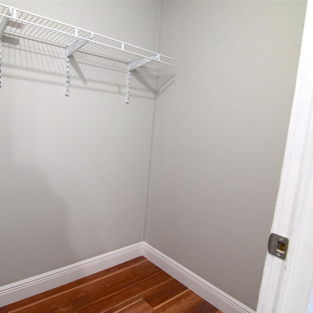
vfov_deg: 70.5
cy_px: 161
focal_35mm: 22
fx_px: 222
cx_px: 122
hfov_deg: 69.6
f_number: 6.3
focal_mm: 11
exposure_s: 1/60
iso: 1600
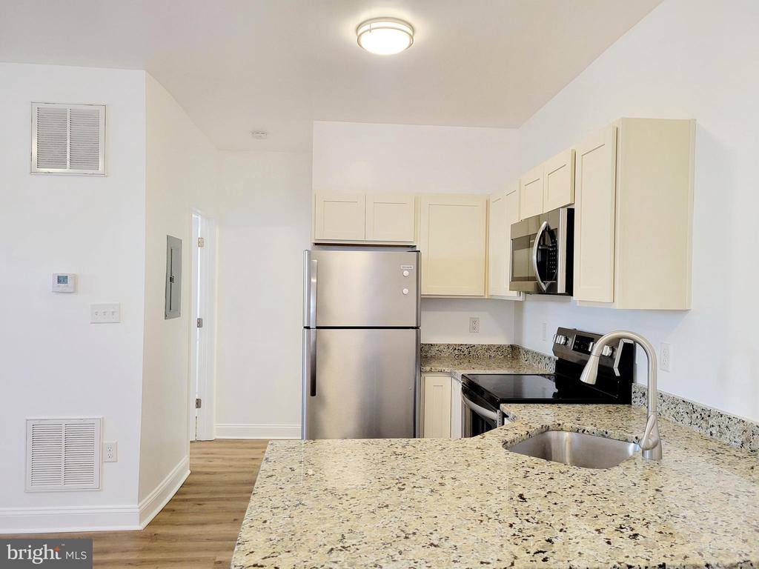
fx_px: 570
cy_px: 284
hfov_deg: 67.3
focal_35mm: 26
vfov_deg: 53.1
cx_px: 380
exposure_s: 1/120
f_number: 1.8
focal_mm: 5.4
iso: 250
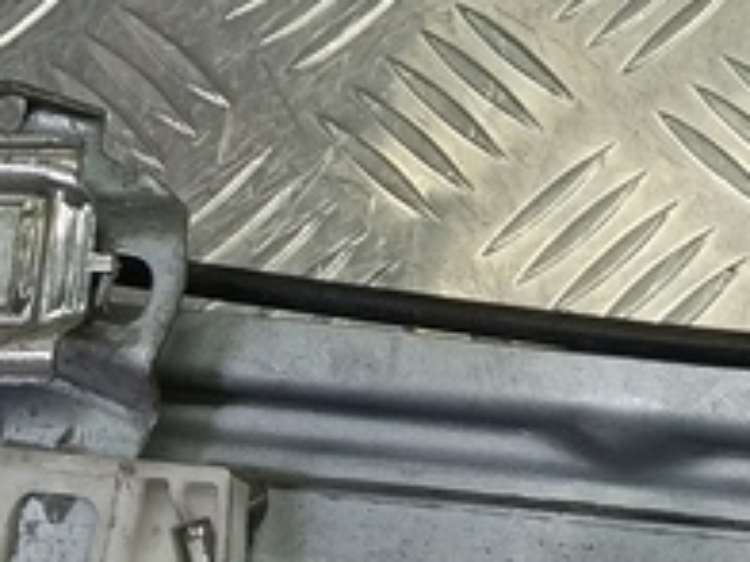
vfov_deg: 12.0
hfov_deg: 15.9
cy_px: -191
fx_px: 2600
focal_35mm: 120
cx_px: 834
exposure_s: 1/50
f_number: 1.6
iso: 87
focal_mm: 4.11
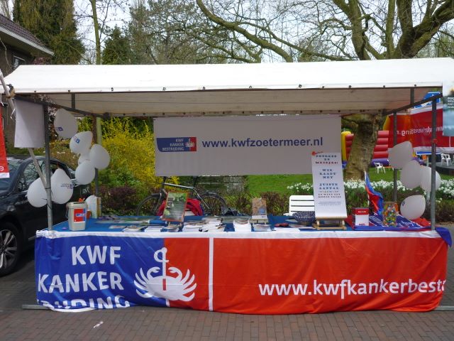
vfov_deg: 42.9
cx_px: 227
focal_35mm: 33
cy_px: 170
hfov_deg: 55.4
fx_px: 433
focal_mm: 5.5
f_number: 2.8
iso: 80
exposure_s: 1/640
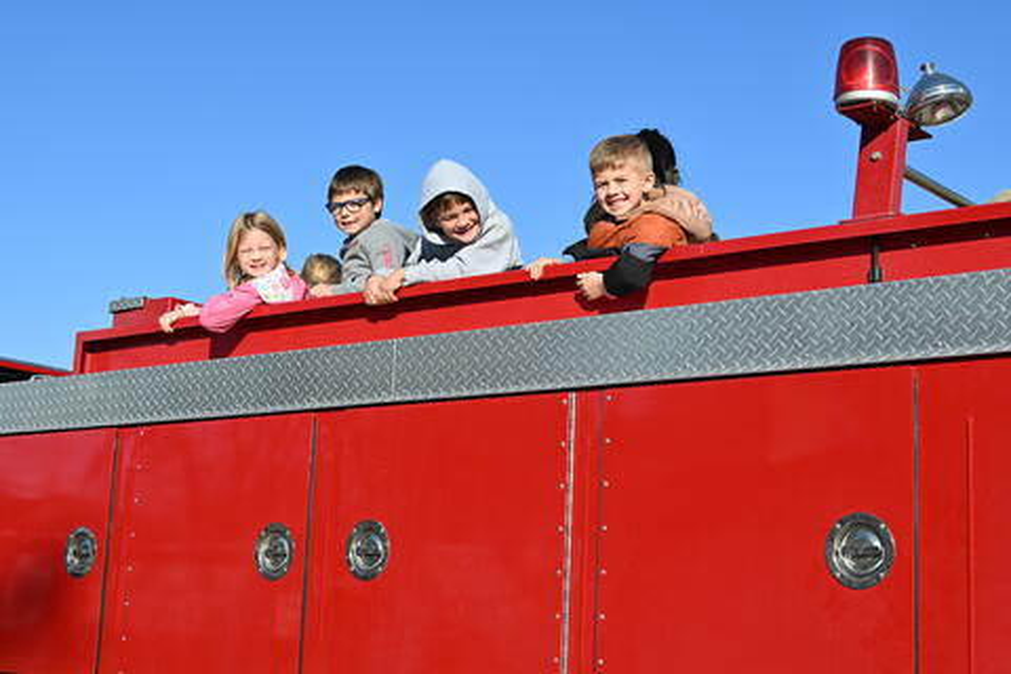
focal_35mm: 57
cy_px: 337
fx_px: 1601
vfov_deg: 23.8
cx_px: 506
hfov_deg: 35.1
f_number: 5.6
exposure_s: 1/1000
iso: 200
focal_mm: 38
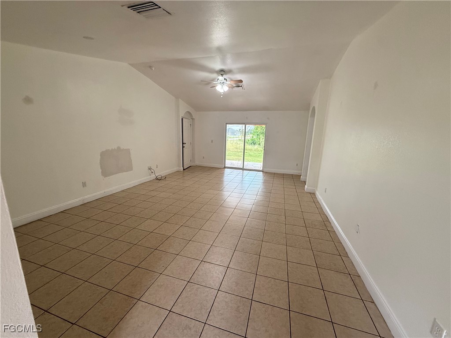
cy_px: 169
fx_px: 182
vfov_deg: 85.7
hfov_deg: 102.1
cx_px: 226
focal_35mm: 14
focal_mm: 2.22
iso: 320
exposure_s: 1/120
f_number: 2.2
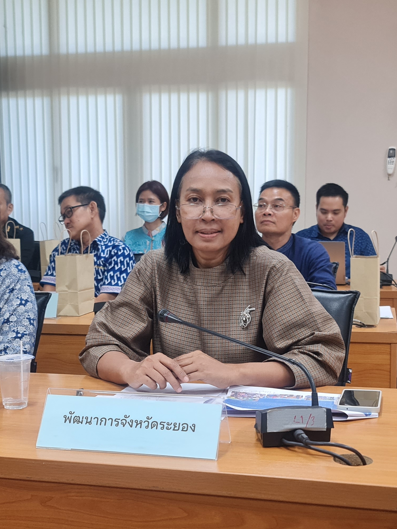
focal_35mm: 50
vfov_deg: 38.1
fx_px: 765
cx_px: 206
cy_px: 295
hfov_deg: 29.1
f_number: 1.8
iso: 250
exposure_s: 1/100
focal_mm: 7
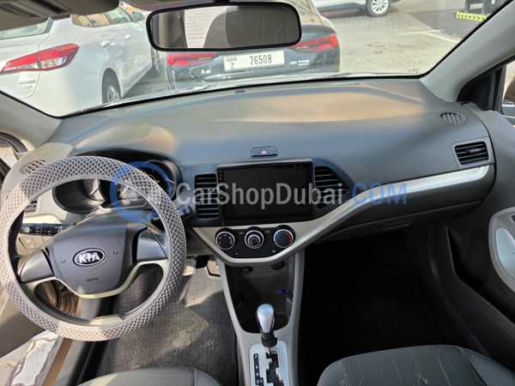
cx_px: 258
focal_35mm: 23
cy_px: 193
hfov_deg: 73.9
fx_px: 342
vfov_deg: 58.9
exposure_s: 1/359
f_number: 1.7
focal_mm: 6.3
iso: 25
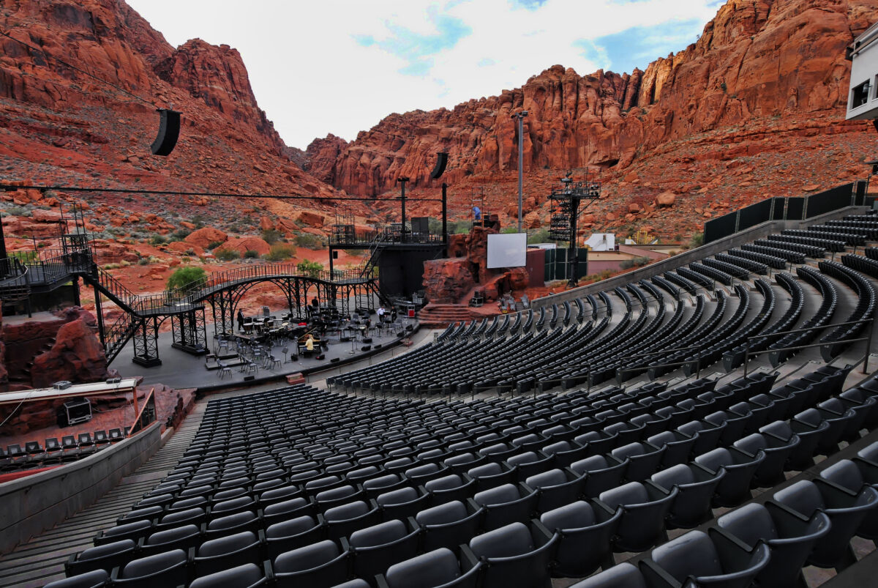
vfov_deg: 63.4
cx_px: 439
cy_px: 294
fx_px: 476
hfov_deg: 85.4
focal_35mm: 20
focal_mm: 13
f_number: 8
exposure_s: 1/160
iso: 400
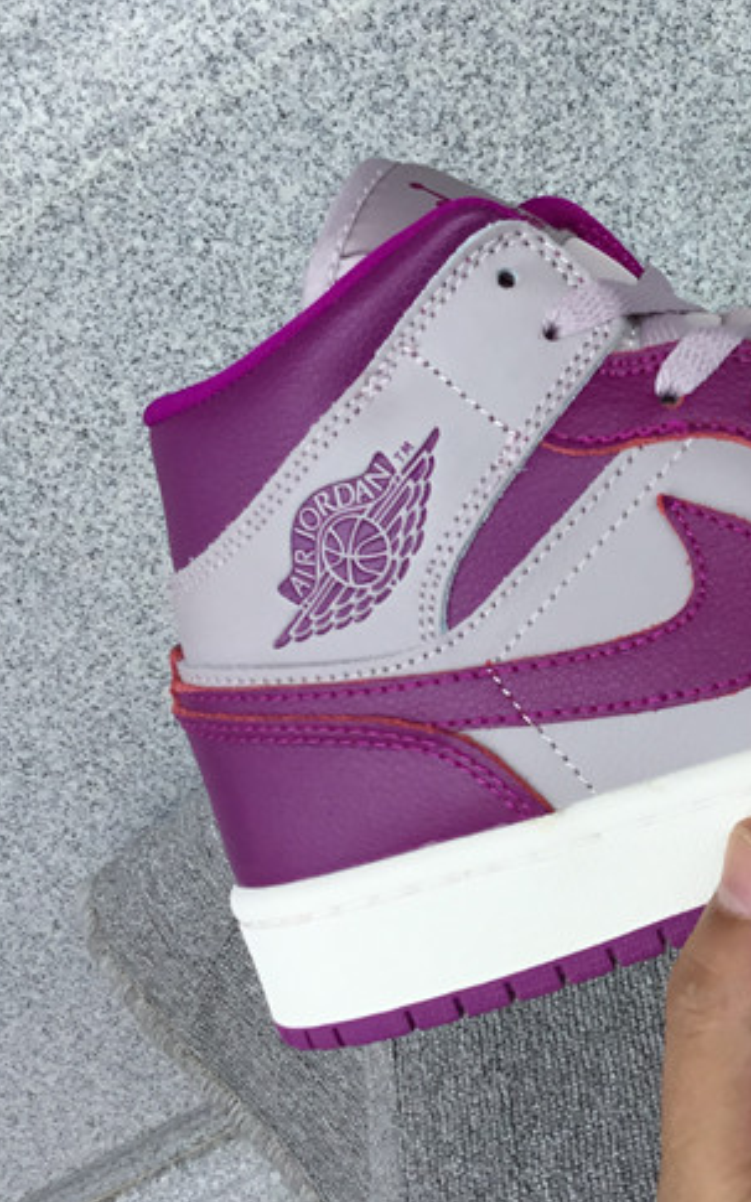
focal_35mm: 61
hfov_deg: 20.6
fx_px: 1998
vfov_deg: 33.3
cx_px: 761
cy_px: 440
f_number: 2.4
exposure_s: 1/386
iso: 25
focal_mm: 3.3
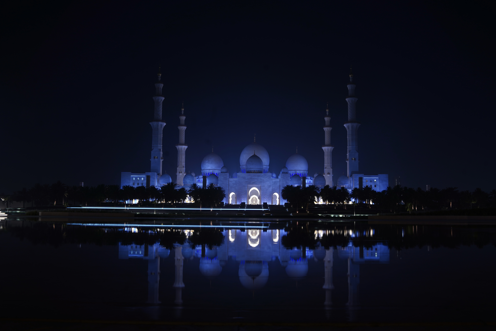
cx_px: 248
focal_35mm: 35
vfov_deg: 37.9
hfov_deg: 54.4
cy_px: 166
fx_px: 482
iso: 100
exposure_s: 2
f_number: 8
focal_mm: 35
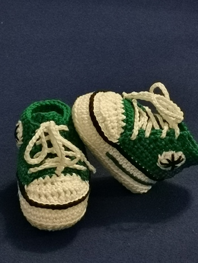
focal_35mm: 135
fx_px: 1029
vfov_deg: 14.6
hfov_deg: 11.0
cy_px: 132
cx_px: 99
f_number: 1.6
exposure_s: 1/33.3
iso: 320
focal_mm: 5.56
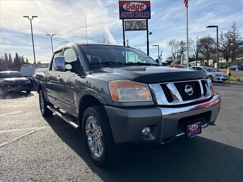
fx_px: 168
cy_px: 91
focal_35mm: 24
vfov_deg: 56.8
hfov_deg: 71.6
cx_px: 122
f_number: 1.78
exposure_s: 1/5714
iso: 80
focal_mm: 6.76
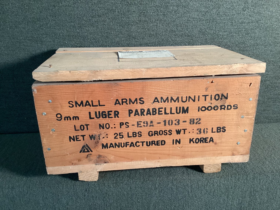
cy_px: 105
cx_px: 140
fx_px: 251
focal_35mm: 31
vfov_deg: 45.4
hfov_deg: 58.3
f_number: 2.4
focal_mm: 3.3
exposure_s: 1/60
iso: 320
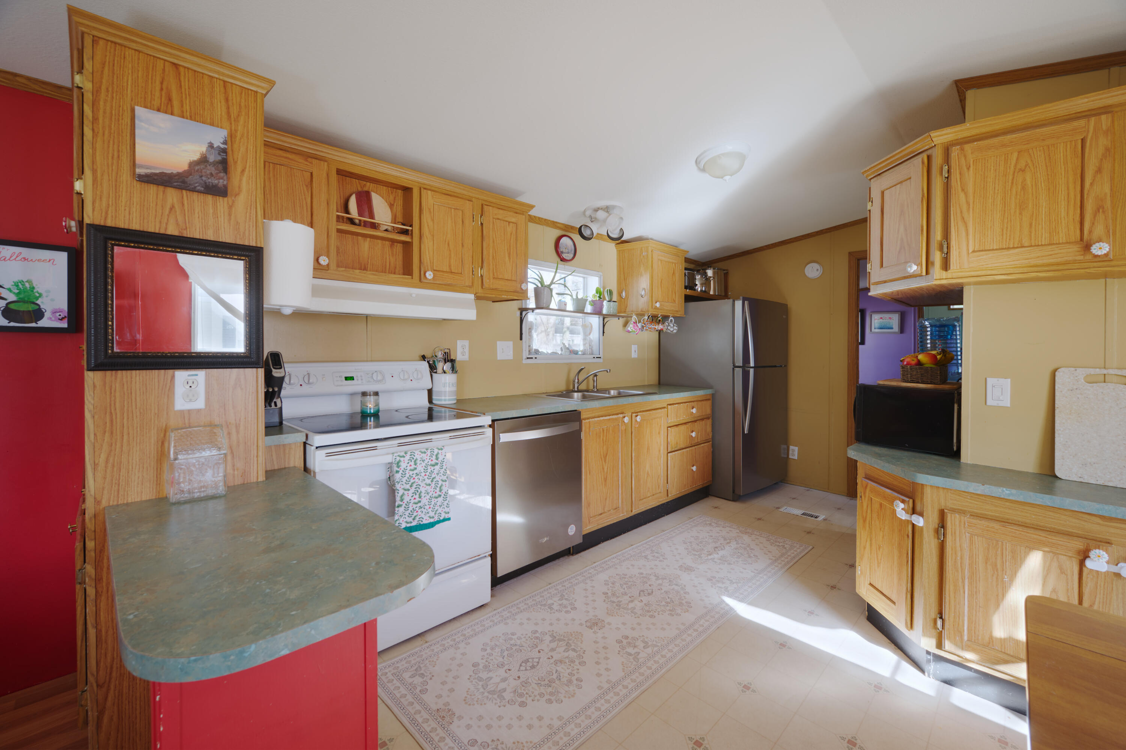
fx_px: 469
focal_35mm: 15
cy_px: 375
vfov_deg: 77.3
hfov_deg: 100.4
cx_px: 563
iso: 250
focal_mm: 15
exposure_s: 1/13
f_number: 7.1
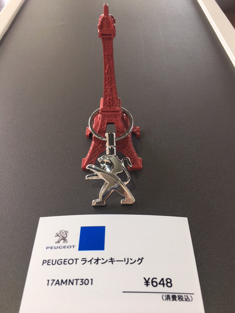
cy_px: 156
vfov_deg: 61.7
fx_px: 262
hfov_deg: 48.2
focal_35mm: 29
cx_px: 118
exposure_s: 1/60
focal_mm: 4.15
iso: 32
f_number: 2.2
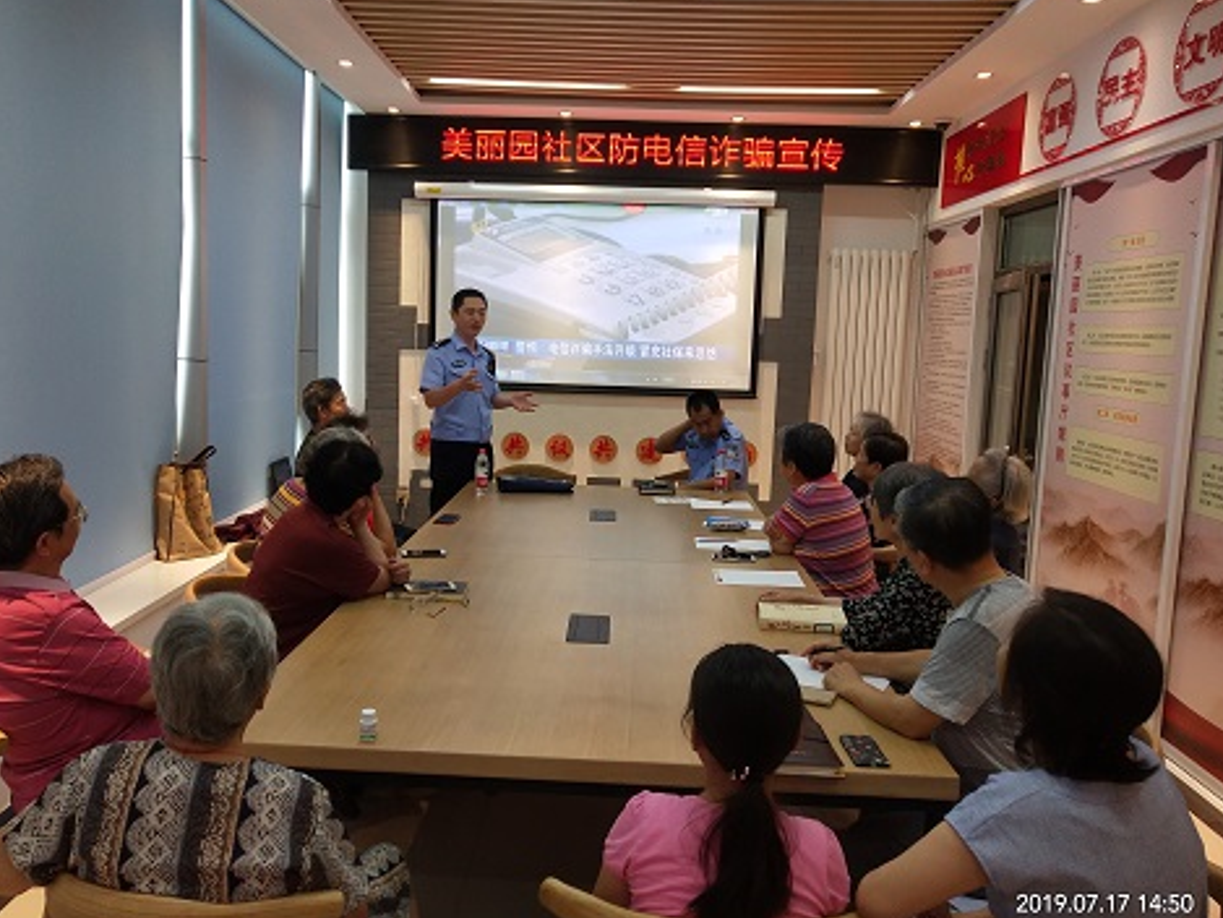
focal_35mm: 32
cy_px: 452
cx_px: 582
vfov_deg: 44.2
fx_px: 1131
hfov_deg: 56.8
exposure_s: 1/100
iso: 157
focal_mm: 3.95
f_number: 1.8
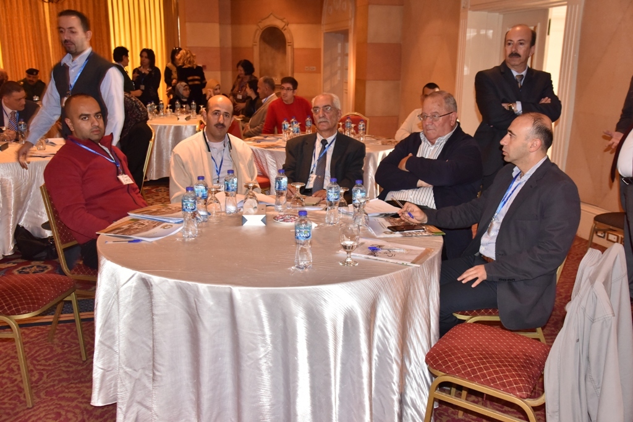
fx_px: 668
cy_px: 211
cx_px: 316
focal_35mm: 38
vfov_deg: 35.1
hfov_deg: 50.7
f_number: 6.3
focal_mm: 38
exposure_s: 1/60
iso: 2500
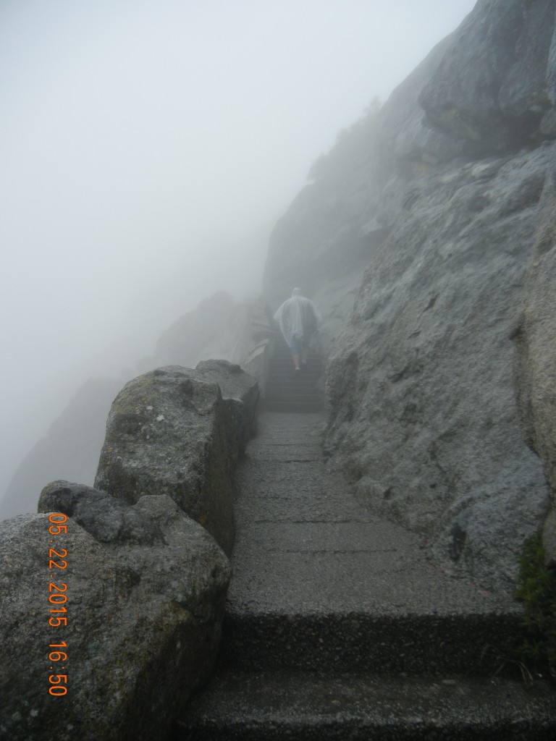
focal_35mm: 30
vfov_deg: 60.0
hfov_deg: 46.8
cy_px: 370
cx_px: 278
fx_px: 642
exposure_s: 1/255
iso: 160
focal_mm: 5.4
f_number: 7
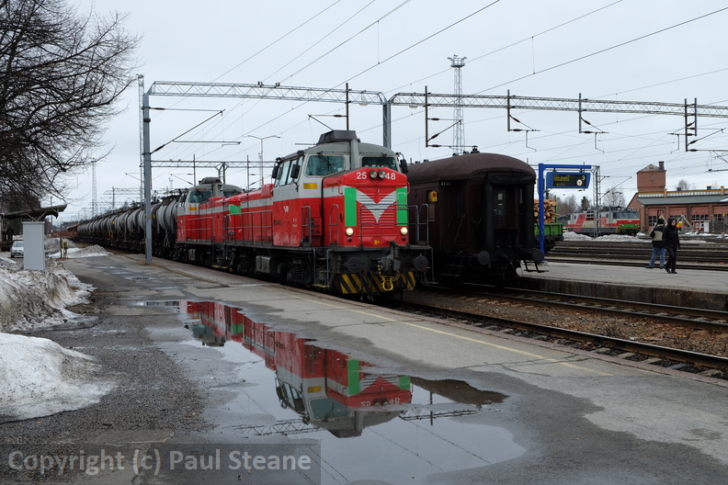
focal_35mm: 40
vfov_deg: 33.4
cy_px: 242
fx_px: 809
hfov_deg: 48.5
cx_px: 364
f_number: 5.6
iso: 200
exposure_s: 1/160
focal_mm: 26.5
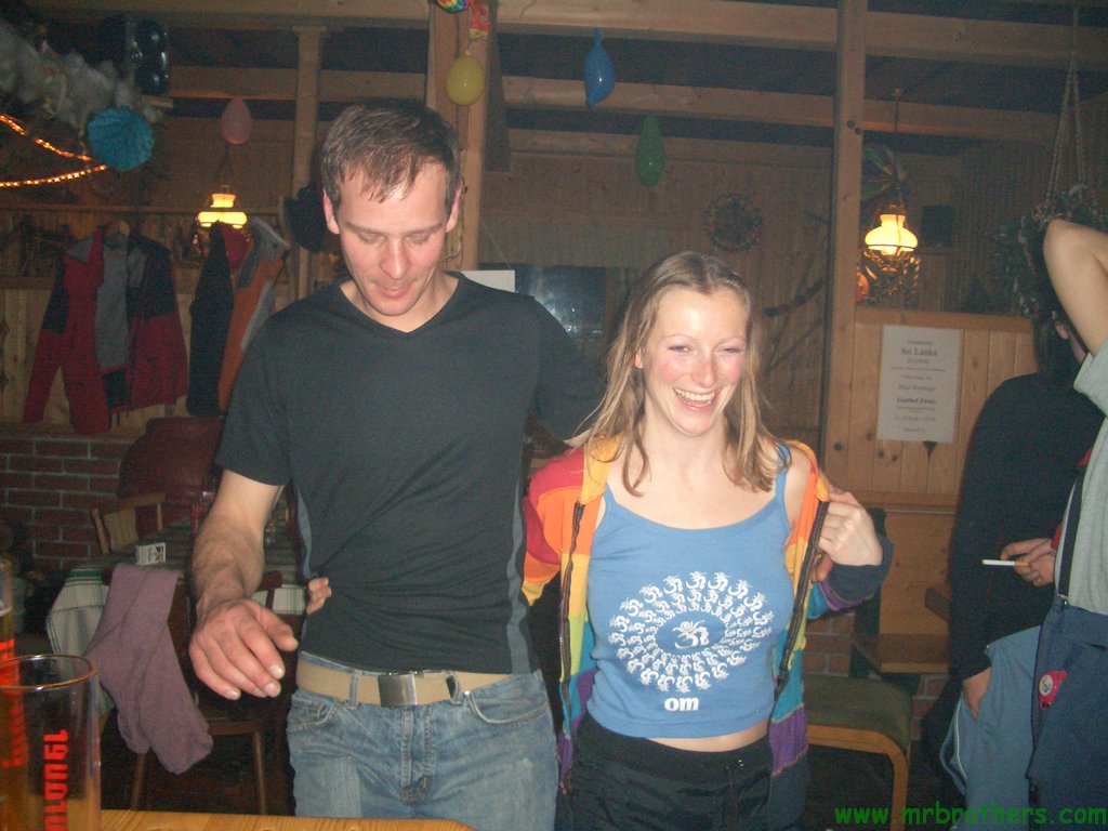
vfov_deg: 40.7
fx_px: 1120
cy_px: 416
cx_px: 554
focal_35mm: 35
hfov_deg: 52.6
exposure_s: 1/60
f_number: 2.6
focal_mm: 5.8
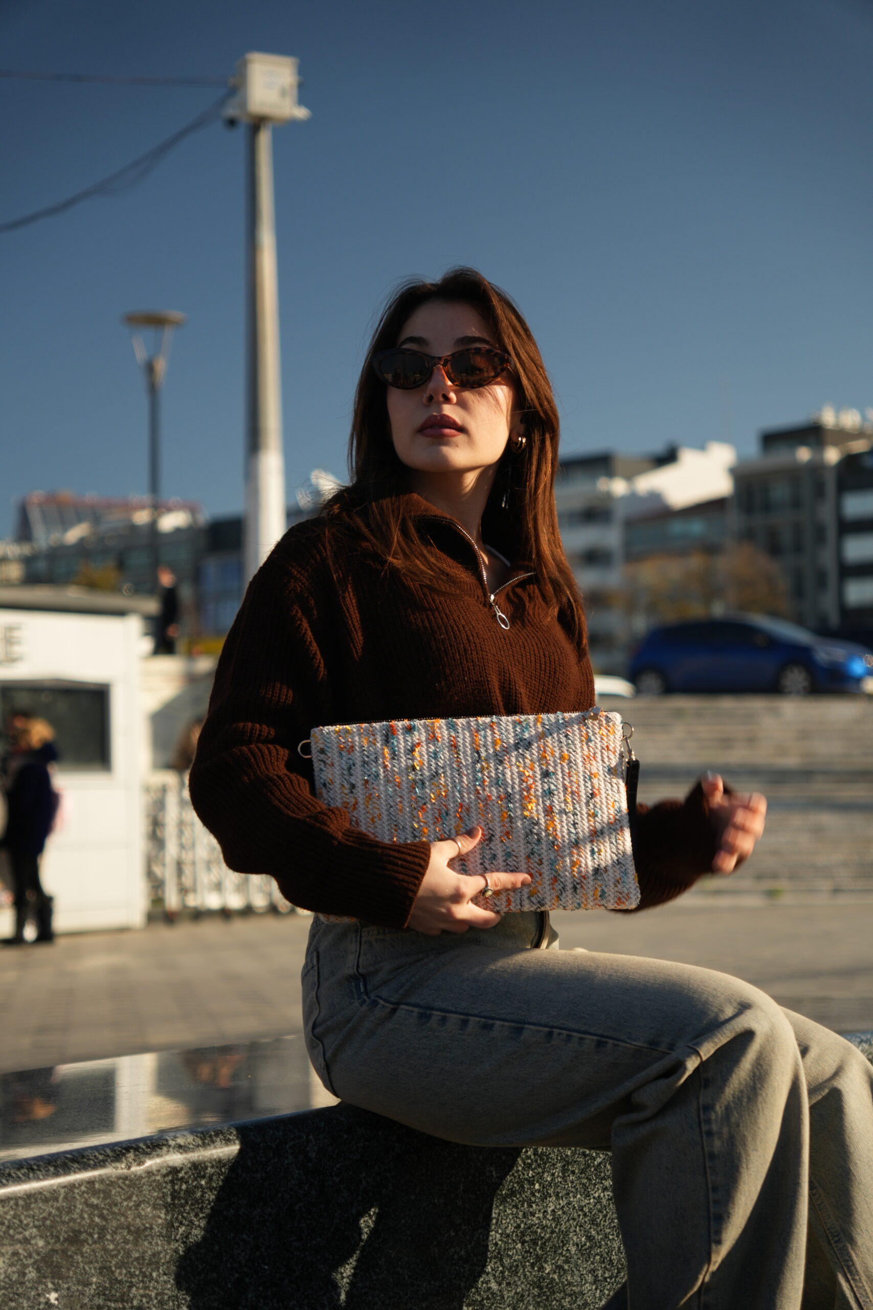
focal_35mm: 66
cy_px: 655
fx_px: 2411
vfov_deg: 30.4
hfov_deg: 20.5
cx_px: 436
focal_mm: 44.2
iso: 100
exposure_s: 1/100
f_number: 2.8
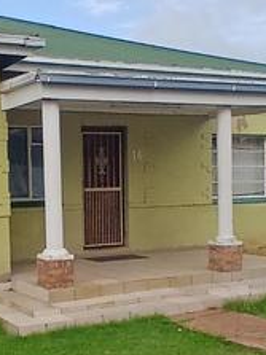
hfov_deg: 23.9
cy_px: 242
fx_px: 626
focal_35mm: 61
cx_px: 97
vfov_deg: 31.4
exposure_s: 1/833
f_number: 2.2
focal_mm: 1.4
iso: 50
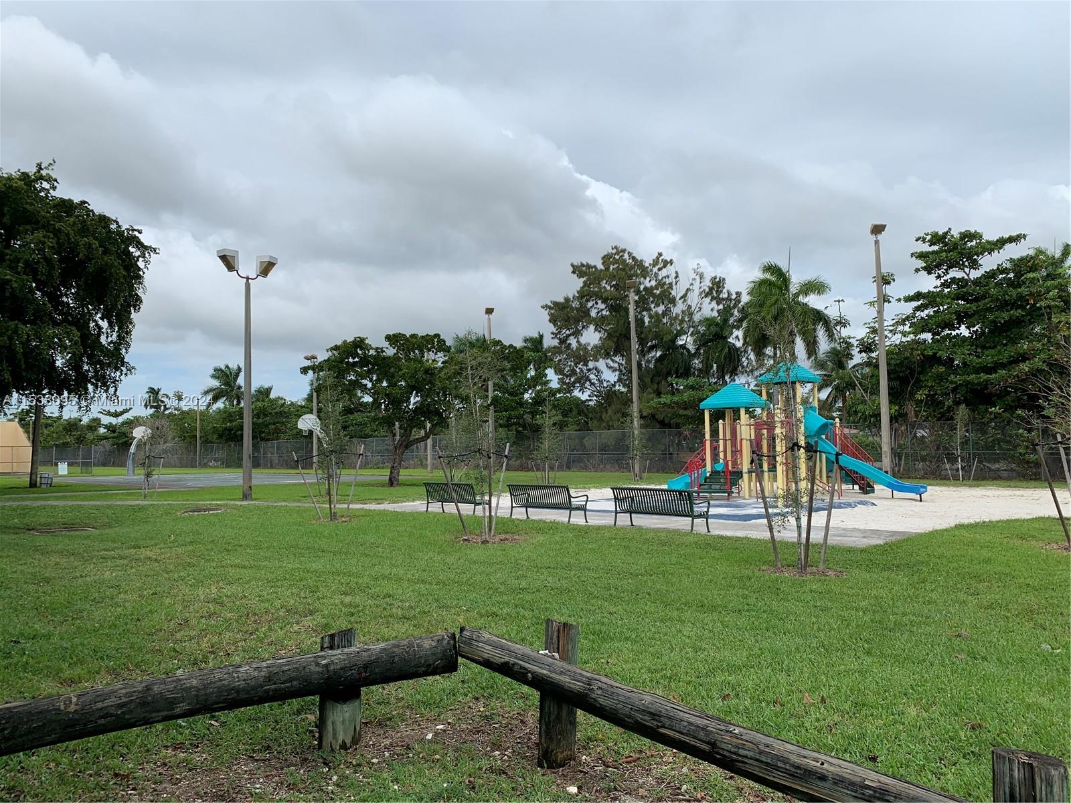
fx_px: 804
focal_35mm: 26
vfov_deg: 53.1
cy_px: 402
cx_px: 536
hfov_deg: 67.3
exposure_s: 1/2611
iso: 25
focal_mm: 4.25
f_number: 1.8
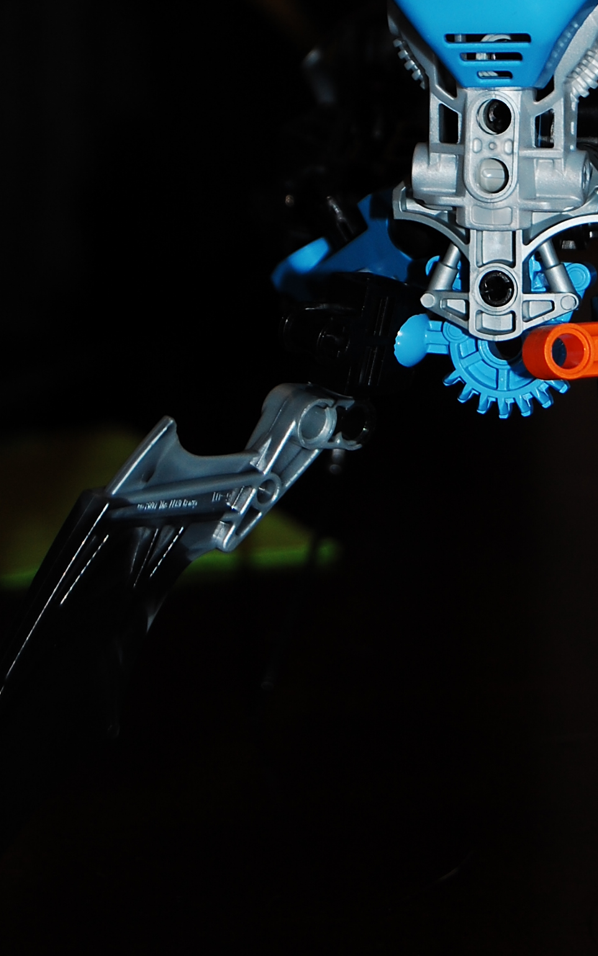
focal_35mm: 164
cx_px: 539
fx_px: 4277
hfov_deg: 8.0
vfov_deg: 12.7
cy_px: 108
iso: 200
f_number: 5.6
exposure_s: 1/60
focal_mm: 55
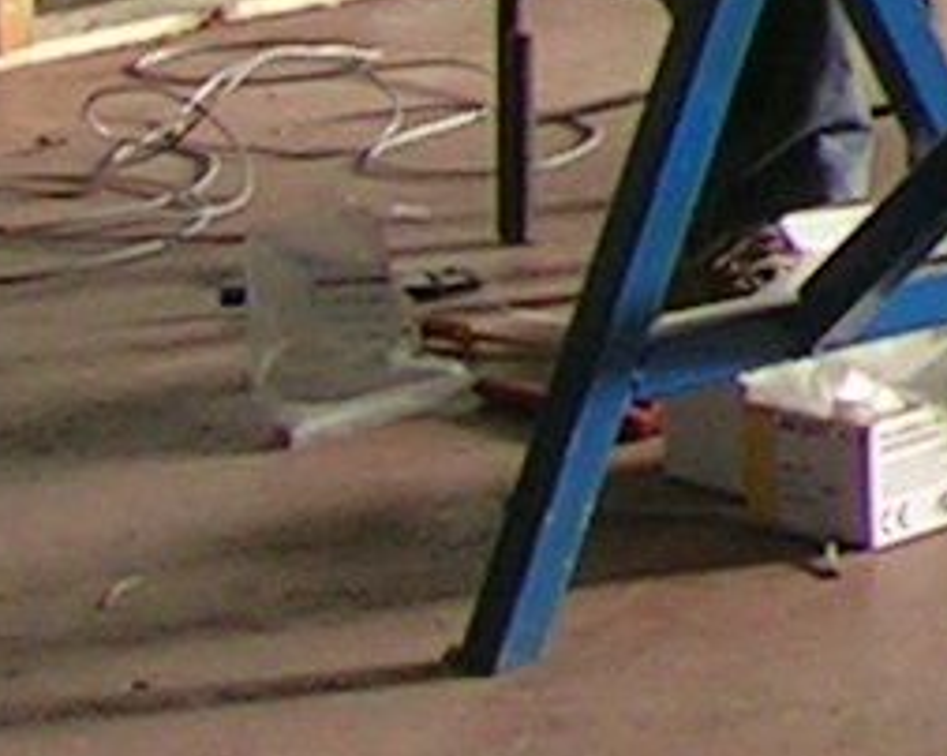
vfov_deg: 5.3
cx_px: 3694
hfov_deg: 6.0
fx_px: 7758
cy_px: -1310
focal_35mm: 277
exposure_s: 1/114
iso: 50
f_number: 2.8
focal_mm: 5.4
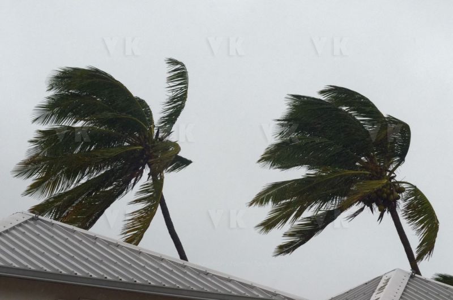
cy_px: 150
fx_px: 1921
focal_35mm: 153
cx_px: 226
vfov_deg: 8.9
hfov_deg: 13.4
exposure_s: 1/1000
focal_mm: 102
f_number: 8
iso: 400
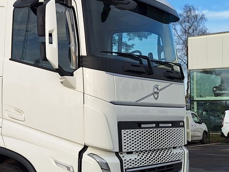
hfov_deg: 28.8
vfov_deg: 22.9
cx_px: 13
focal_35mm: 64
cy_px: 88
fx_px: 423
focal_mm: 5.54
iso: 40
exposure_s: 1/1429
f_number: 1.8
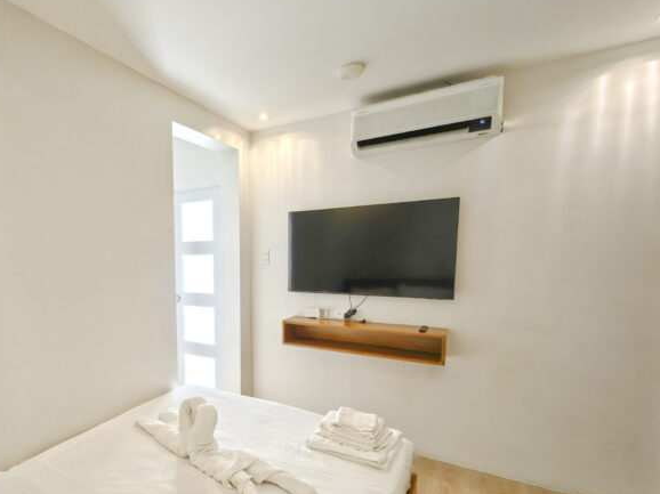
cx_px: 204
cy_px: 292
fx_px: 343
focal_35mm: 18
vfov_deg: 70.9
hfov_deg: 83.8
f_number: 2.2
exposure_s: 1/100
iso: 250
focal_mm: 1.76
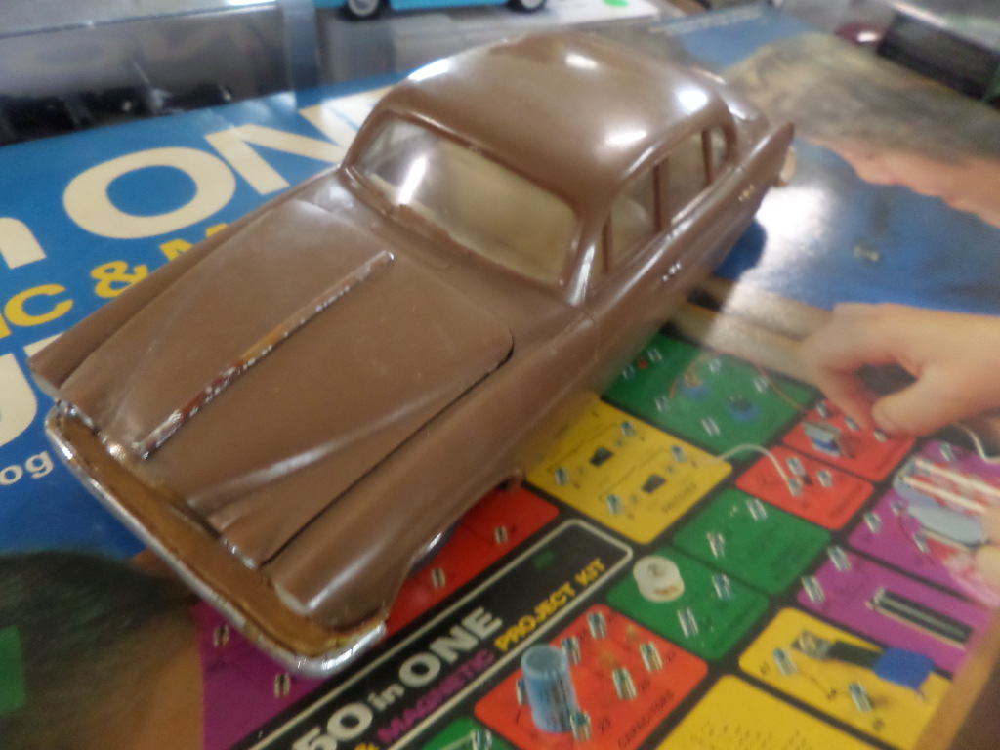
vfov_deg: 56.8
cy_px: 375
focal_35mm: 24
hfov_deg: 71.6
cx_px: 500
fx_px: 693
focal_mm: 4.3
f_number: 3.1
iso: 480
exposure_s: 1/20
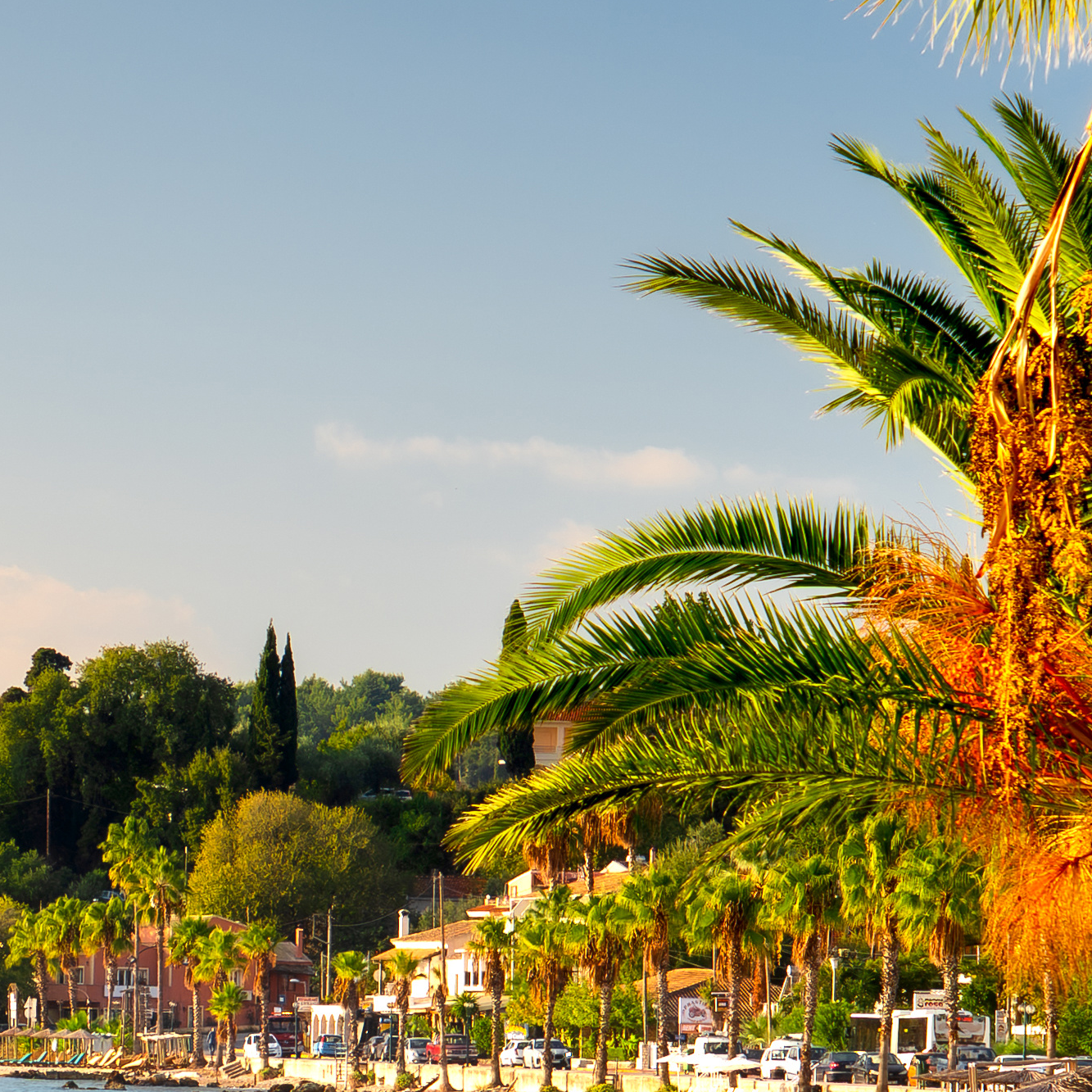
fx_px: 8601
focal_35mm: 241
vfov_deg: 7.3
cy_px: 678
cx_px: -231
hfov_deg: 7.2
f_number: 7.1
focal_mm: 63
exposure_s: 1/100
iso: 100
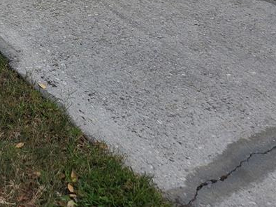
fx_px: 630
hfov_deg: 24.2
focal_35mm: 79
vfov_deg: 15.6
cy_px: -182
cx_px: 44
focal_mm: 5.4
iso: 40
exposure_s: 1/2302
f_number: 1.8
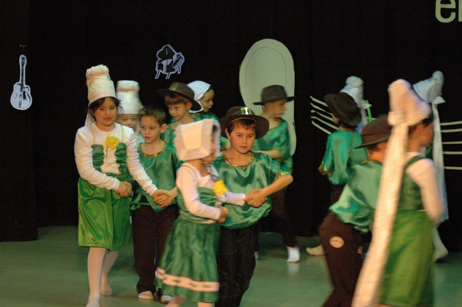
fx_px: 1346
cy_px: 154
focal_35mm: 105
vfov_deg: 13.0
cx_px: 231
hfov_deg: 19.5
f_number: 4
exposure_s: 1/30
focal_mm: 70
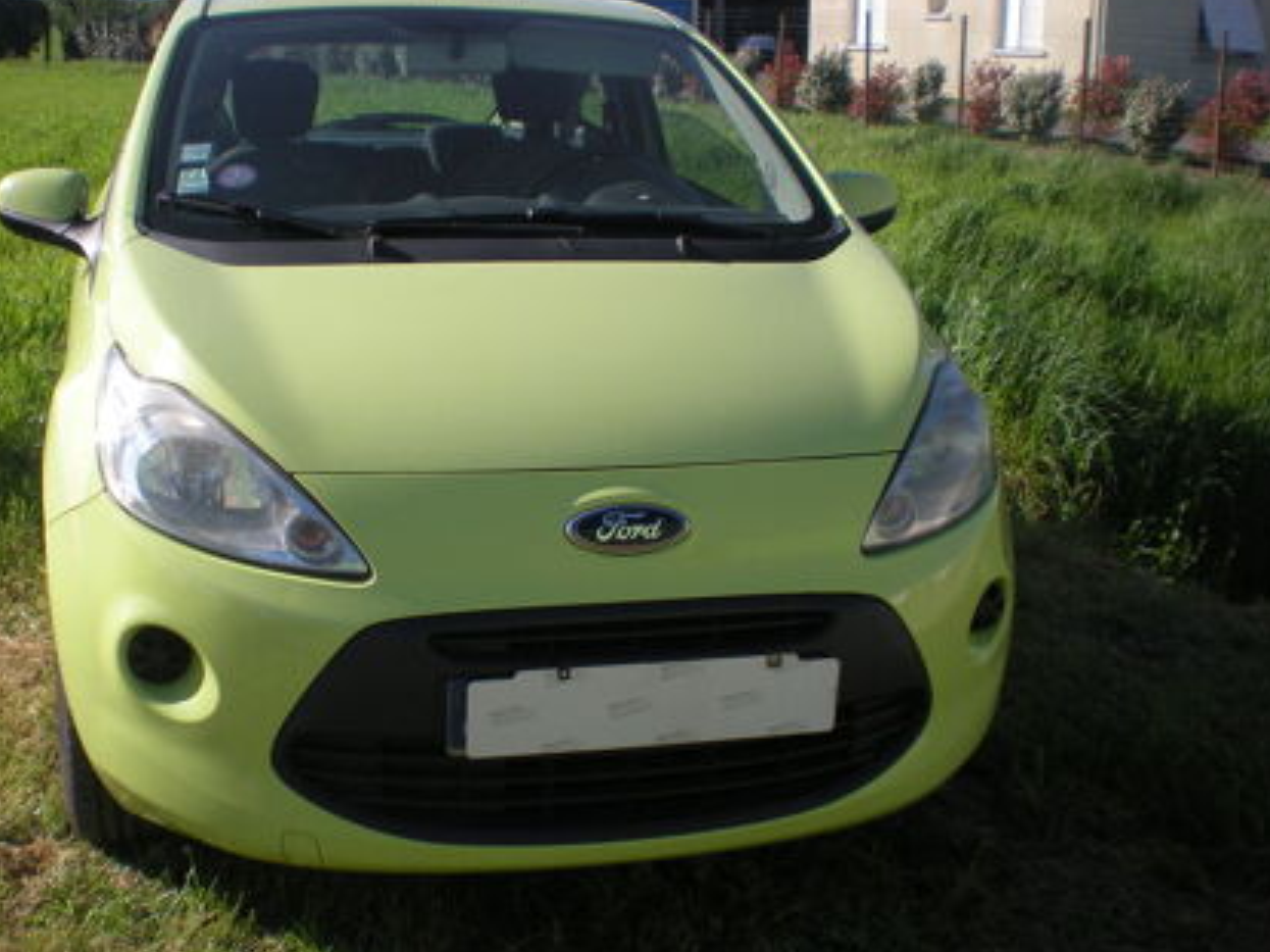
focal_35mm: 44
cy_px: 484
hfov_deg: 42.9
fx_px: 1614
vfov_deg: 32.9
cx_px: 578
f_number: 4.6
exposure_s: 1/423
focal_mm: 6.3
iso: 64
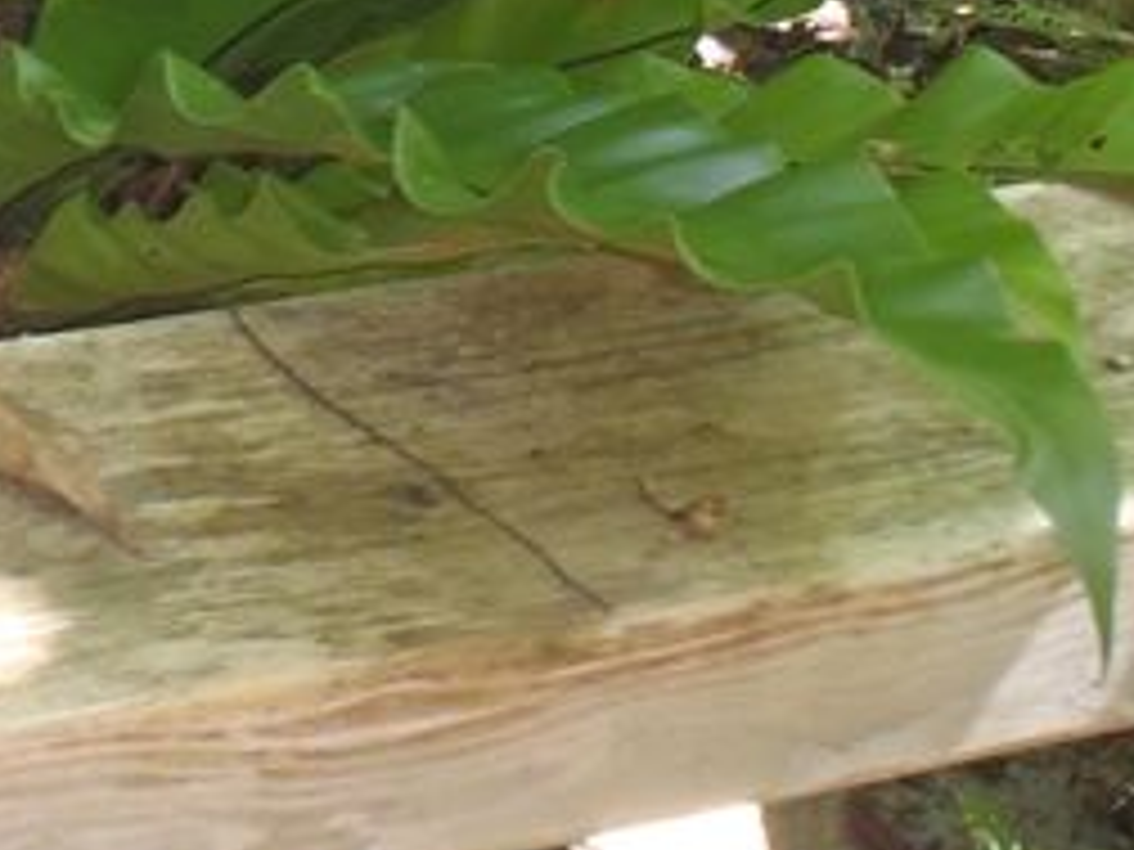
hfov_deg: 20.9
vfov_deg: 15.6
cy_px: -319
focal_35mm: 89
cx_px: -117
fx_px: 2916
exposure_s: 1/30
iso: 250
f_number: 3.9
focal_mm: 5
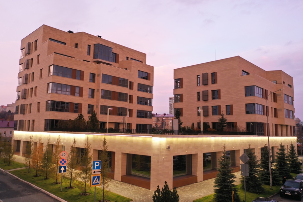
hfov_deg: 65.5
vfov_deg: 46.4
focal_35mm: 28
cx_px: 152
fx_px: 236
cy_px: 101
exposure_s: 1/30
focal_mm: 10.26
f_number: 2.8
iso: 100
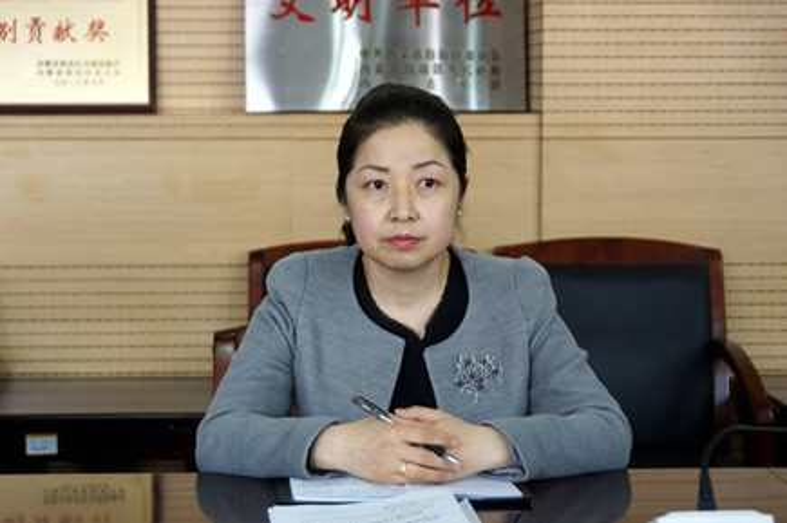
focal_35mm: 105
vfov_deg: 13.0
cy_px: 262
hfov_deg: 19.5
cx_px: 394
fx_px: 2293
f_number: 5
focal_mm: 70
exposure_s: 1/25
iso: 400
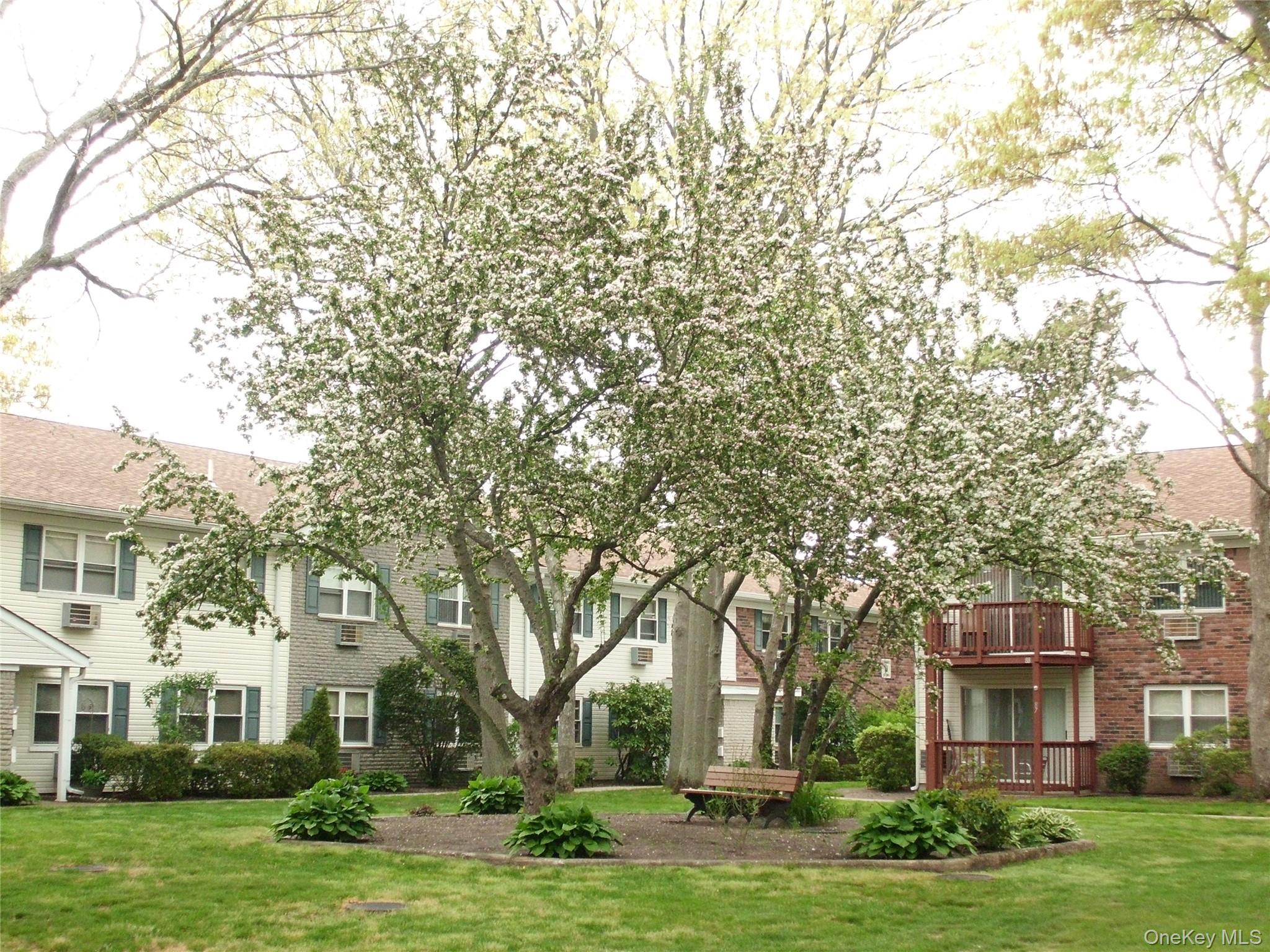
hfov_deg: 40.4
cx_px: 635
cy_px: 476
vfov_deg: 30.9
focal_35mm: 47
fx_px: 1724
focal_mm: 8.4
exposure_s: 1/100
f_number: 3.3
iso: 200
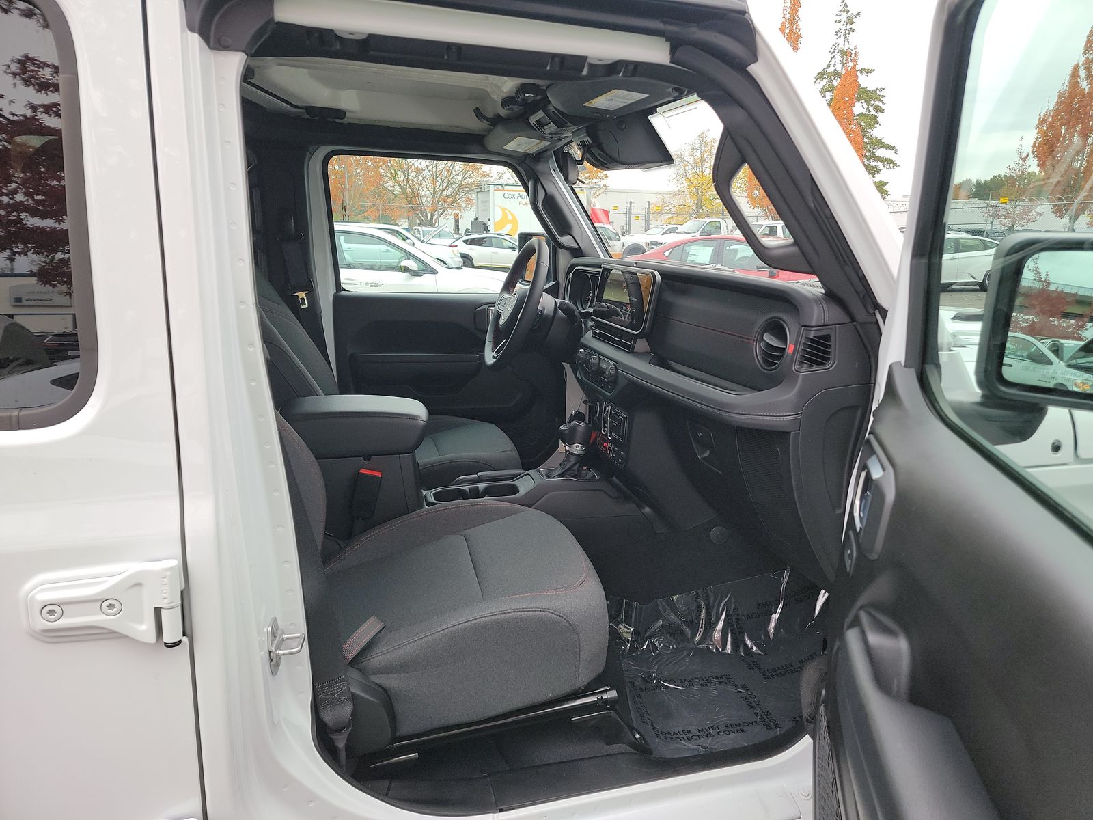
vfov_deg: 56.8
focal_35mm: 24
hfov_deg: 71.6
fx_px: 758
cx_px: 546
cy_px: 410
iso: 81
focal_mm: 6.7
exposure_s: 1/119
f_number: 1.8
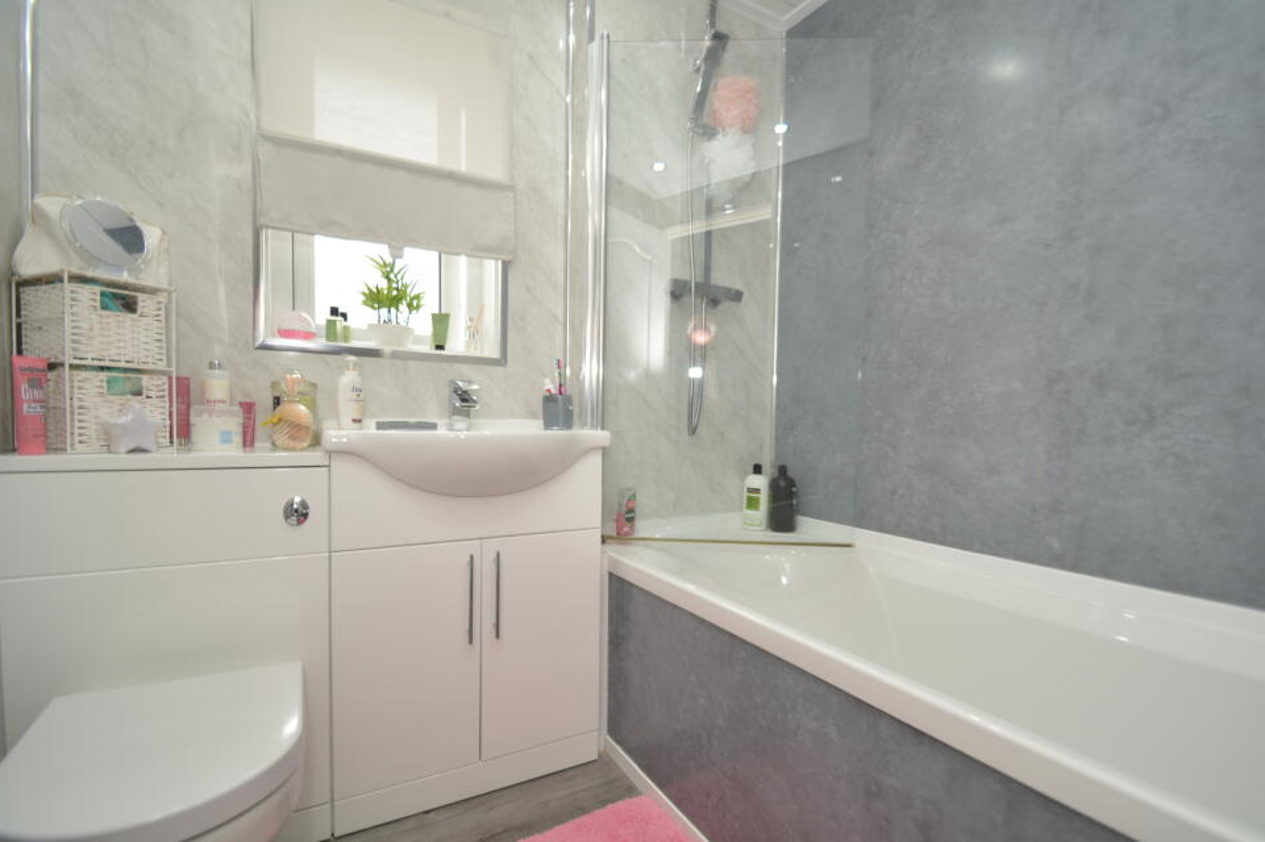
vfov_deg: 73.7
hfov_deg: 96.7
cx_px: 657
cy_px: 429
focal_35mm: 16
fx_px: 562
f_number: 4
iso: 220
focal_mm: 10
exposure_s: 1/60
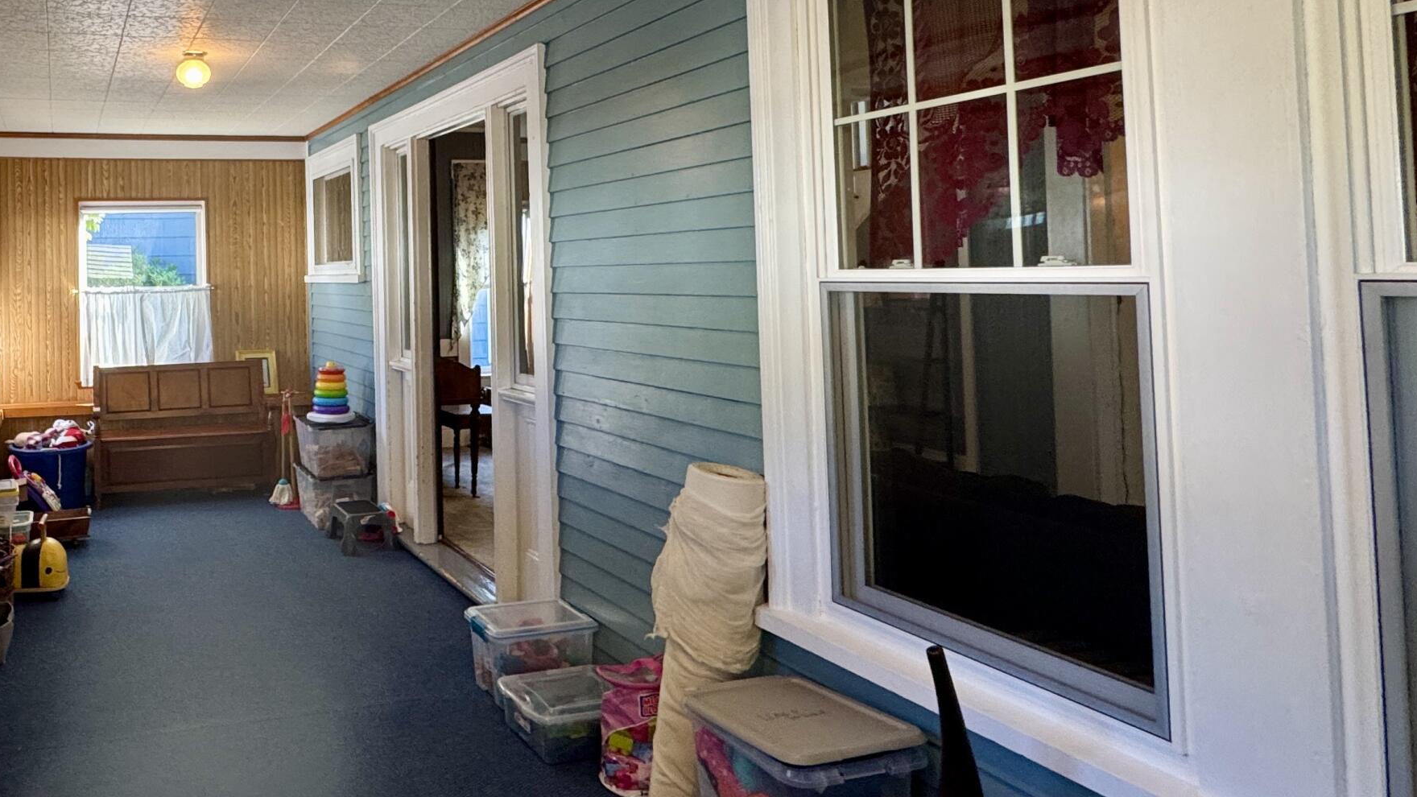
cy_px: 247
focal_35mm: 26
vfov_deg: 43.6
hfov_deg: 65.2
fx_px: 977
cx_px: 276
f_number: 2.2
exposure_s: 1/120
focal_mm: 2.22
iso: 200
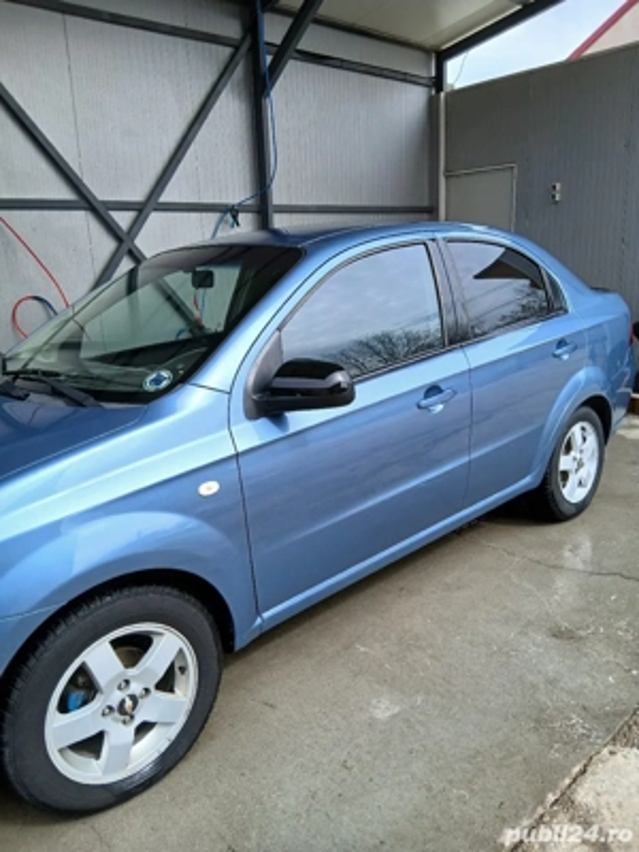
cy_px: 426
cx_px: 320
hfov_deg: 53.1
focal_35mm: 26
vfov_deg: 67.3
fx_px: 640
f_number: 1.8
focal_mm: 3.98
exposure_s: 1/345
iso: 20
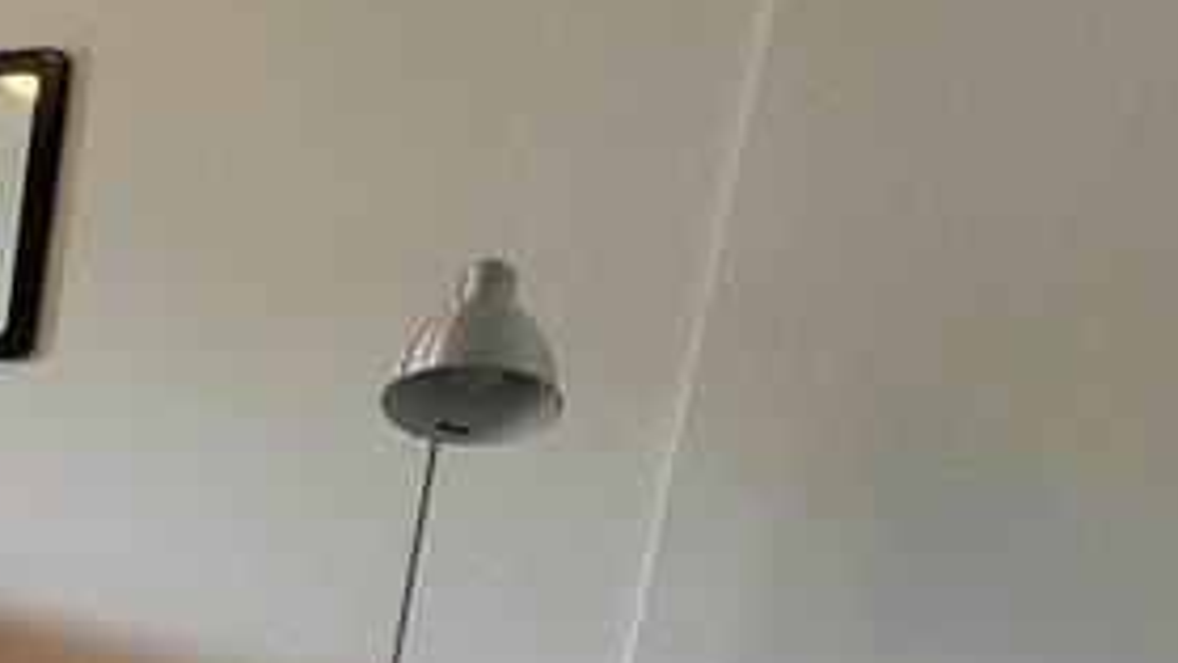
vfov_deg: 22.2
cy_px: 655
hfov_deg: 25.1
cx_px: -747
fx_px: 1624
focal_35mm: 52
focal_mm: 1.74
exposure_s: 1/50
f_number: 2.2
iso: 160
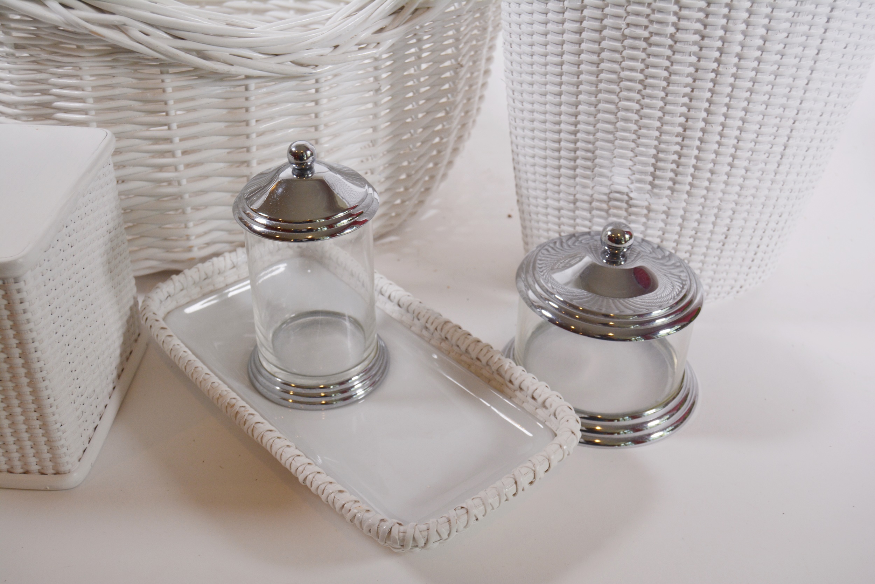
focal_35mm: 39
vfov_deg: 34.2
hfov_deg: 49.6
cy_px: 292
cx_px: 438
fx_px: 948
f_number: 5.6
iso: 320
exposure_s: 1/125
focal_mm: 26
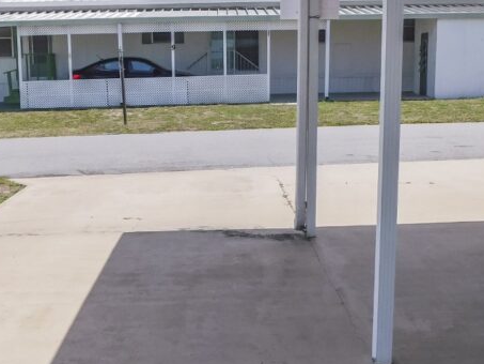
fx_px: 727
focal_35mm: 52
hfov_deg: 36.7
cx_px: 207
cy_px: 137
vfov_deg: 27.9
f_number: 6
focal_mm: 4
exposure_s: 1/500
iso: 125
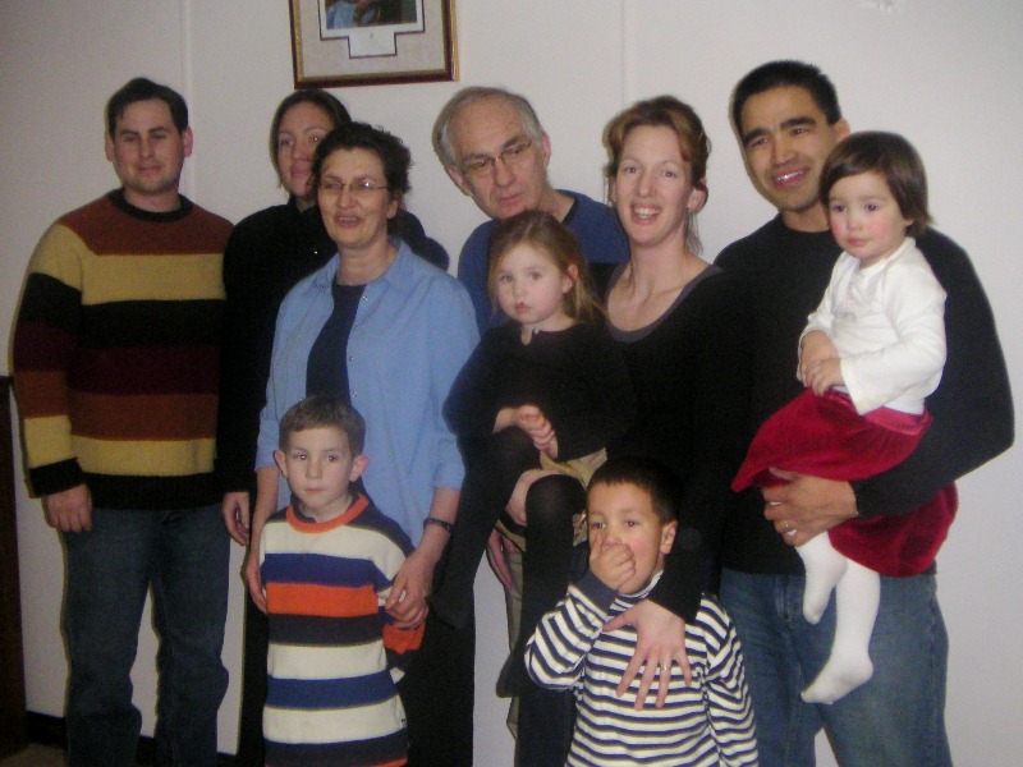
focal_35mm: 51
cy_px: 384
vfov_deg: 28.6
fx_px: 1507
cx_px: 512
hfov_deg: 37.5
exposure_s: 1/45
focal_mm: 6.7
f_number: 3.1
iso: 200
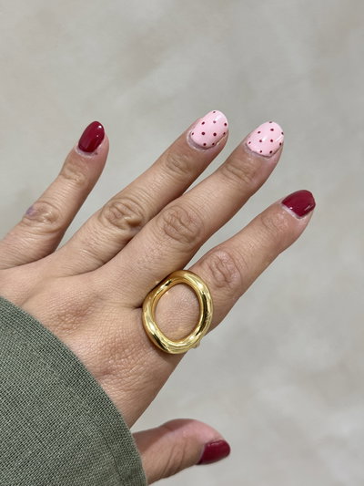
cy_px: 243
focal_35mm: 48
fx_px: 673
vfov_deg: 39.6
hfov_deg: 30.3
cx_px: 182
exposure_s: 1/50
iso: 125
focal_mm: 6.76
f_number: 1.78
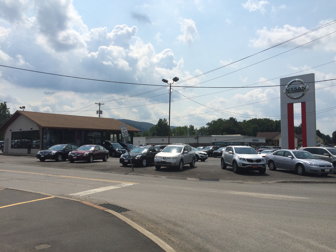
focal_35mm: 29
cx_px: 168
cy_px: 126
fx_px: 281
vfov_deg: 48.2
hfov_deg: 61.7
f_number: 2.2
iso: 32
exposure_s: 1/5882
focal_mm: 4.15
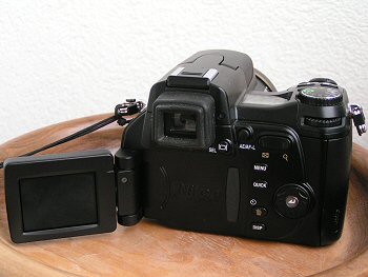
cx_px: 184
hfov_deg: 30.7
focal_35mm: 63
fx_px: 670
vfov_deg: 23.3
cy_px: 138
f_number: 3.2
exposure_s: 1/60
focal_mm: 9.7
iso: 100
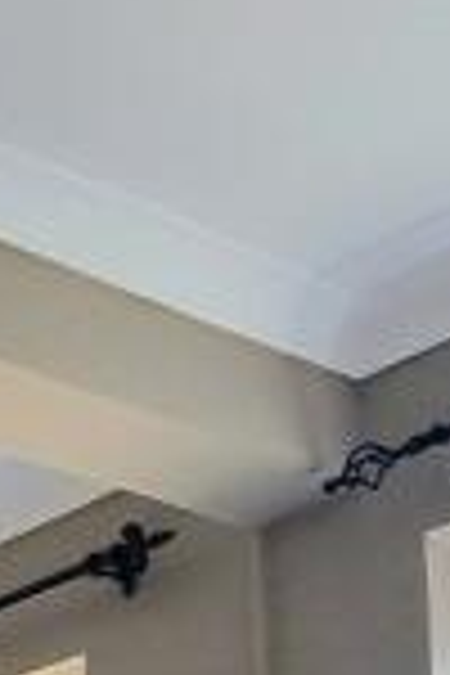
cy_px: 1260
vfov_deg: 17.4
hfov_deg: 13.8
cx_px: -270
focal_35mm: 92
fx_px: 1725
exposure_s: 1/100
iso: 80
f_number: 2.2
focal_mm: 2.2
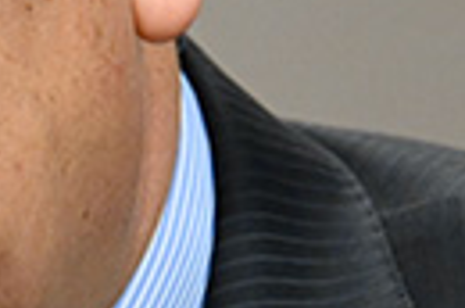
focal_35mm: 2649
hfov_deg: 0.8
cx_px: -68
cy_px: 168
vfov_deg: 0.5
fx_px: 34133
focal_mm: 400
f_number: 4.5
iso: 4000
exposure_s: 1/160
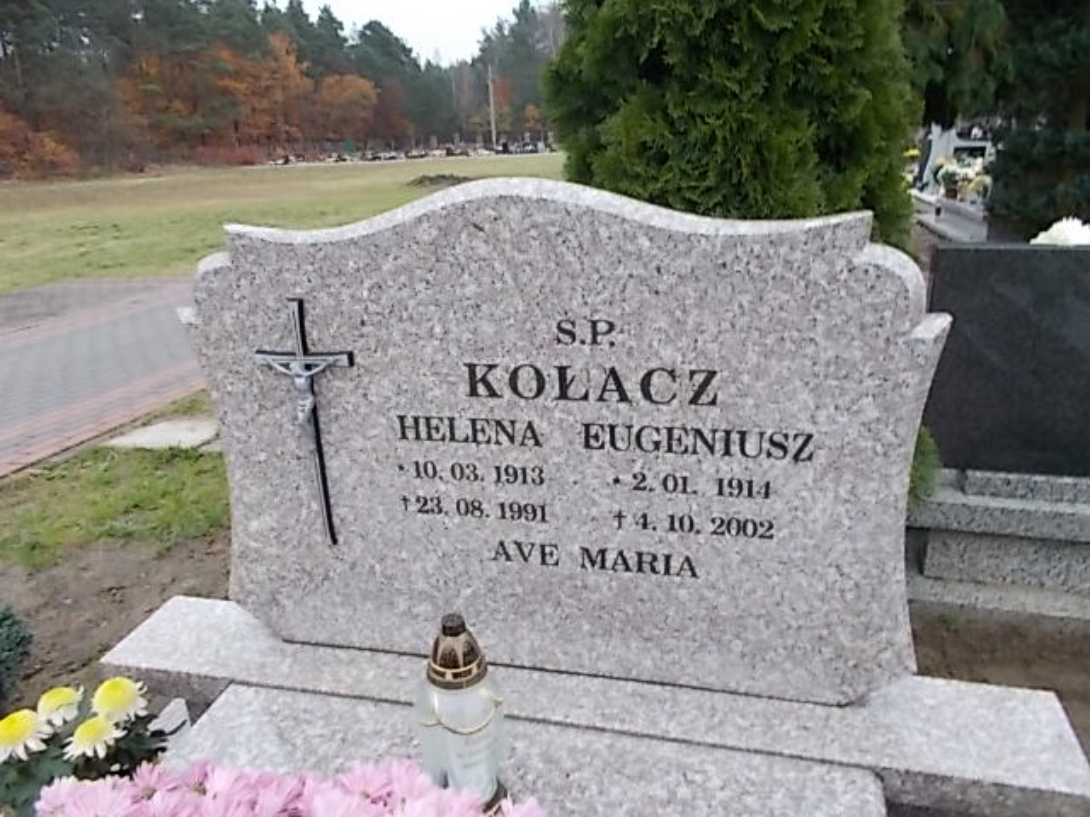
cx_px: 545
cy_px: 408
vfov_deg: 53.1
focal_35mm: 26
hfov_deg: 67.3
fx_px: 819
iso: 100
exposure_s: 1/25
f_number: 3.2
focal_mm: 4.6
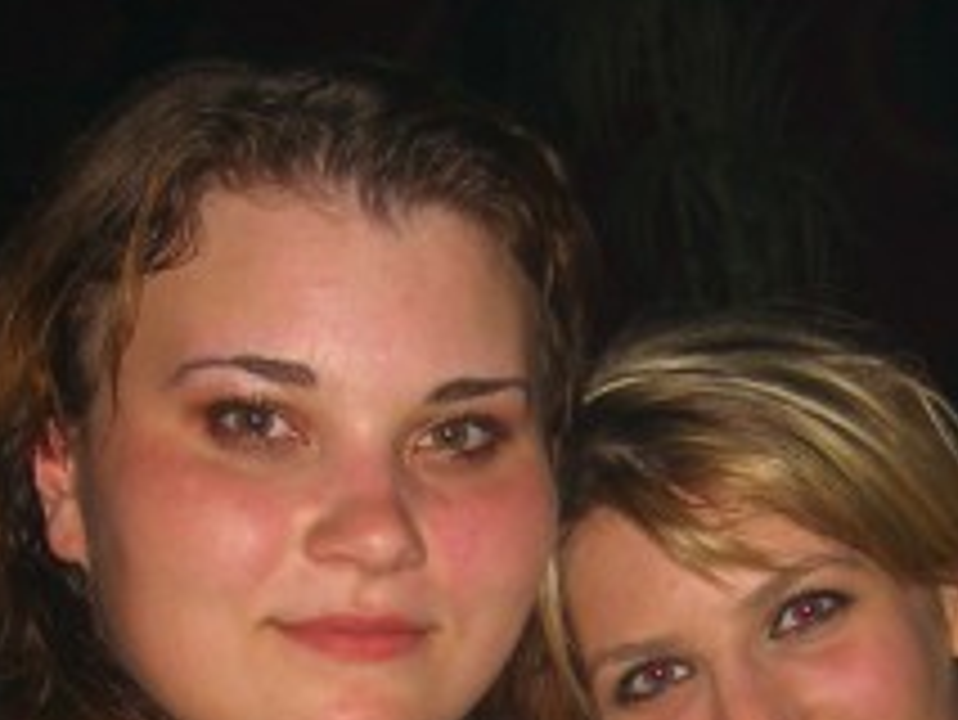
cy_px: 900
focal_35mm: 107
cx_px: 589
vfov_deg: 13.4
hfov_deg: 18.3
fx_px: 2963
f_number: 2.8
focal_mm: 7.9
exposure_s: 1/60
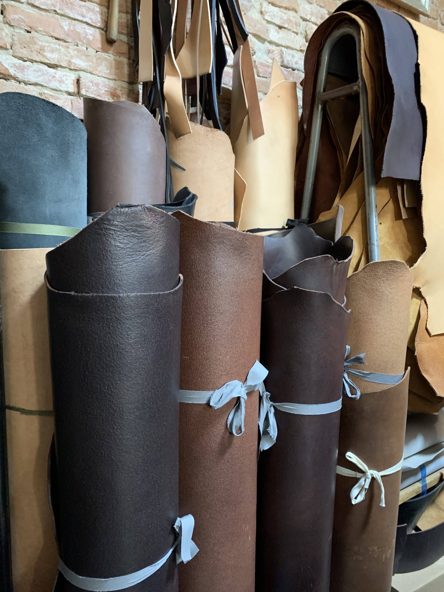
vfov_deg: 67.3
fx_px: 445
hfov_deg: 53.1
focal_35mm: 26
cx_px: 222
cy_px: 296
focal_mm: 4.25
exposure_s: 1/25
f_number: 1.8
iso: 400
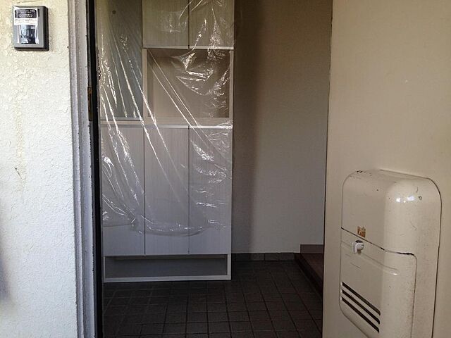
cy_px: 169
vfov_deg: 42.9
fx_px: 430
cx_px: 226
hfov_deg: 55.4
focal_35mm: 33
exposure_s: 1/60
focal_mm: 4.12
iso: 50
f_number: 2.4
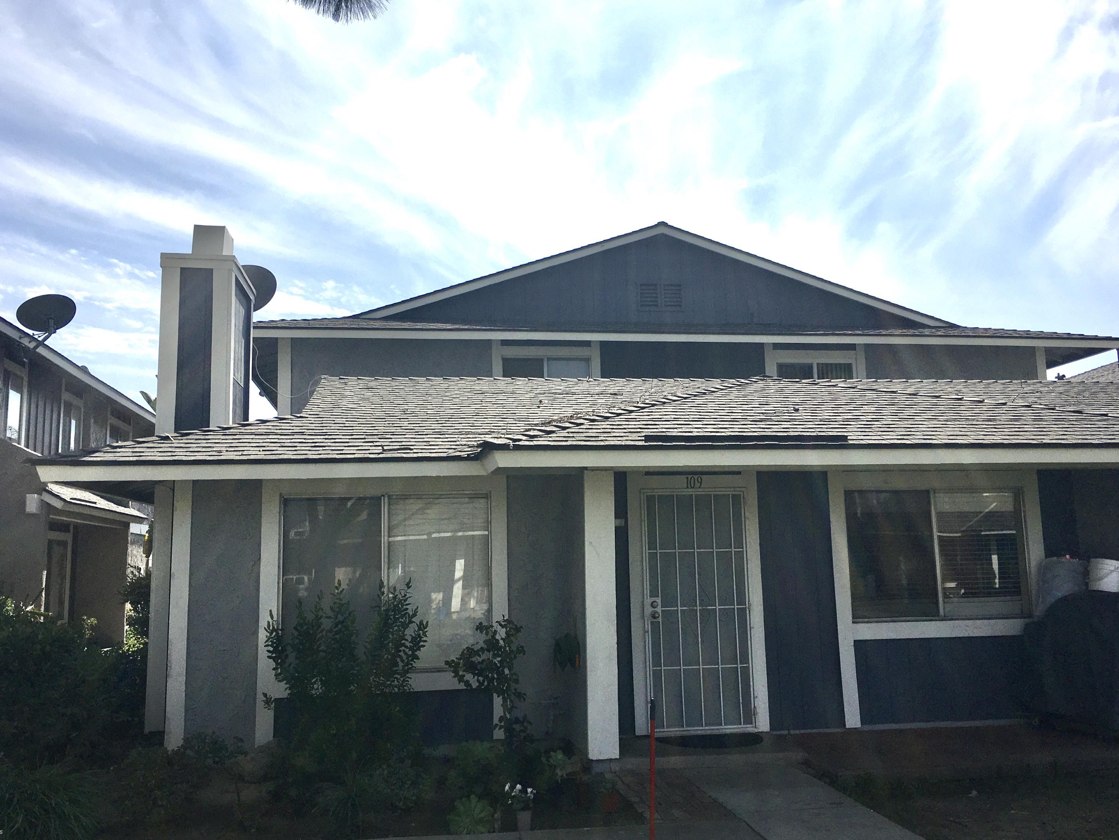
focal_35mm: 30
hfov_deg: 60.0
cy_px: 425
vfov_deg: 46.8
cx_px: 552
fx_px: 970
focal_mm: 4.15
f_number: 2.2
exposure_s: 1/3846
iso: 25
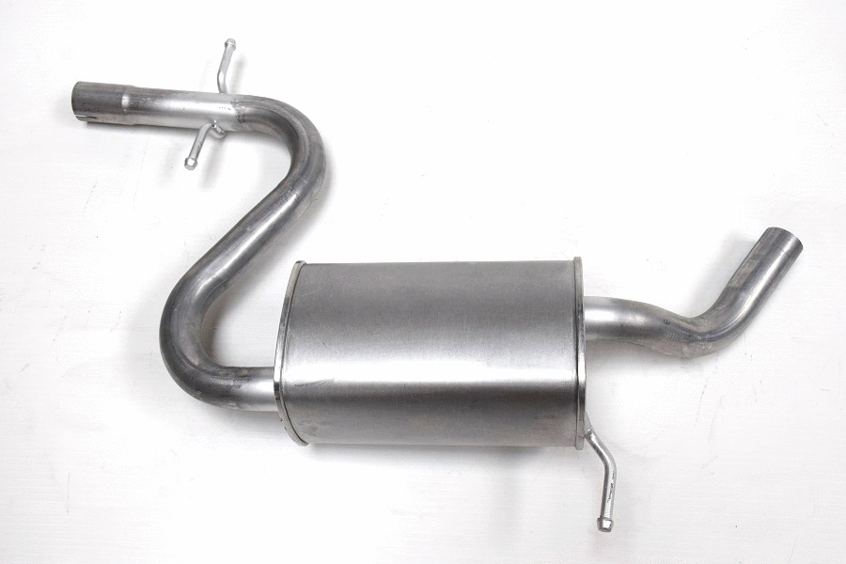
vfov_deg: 34.2
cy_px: 282
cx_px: 423
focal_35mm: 39
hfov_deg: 49.6
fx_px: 916
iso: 400
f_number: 8
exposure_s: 1/250
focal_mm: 26
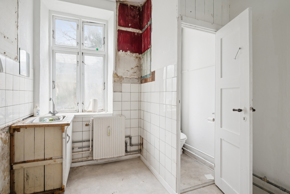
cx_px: 145
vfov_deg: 67.4
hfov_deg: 90.0
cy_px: 97
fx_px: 145
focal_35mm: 18
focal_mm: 18
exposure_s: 1/30
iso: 640
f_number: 9
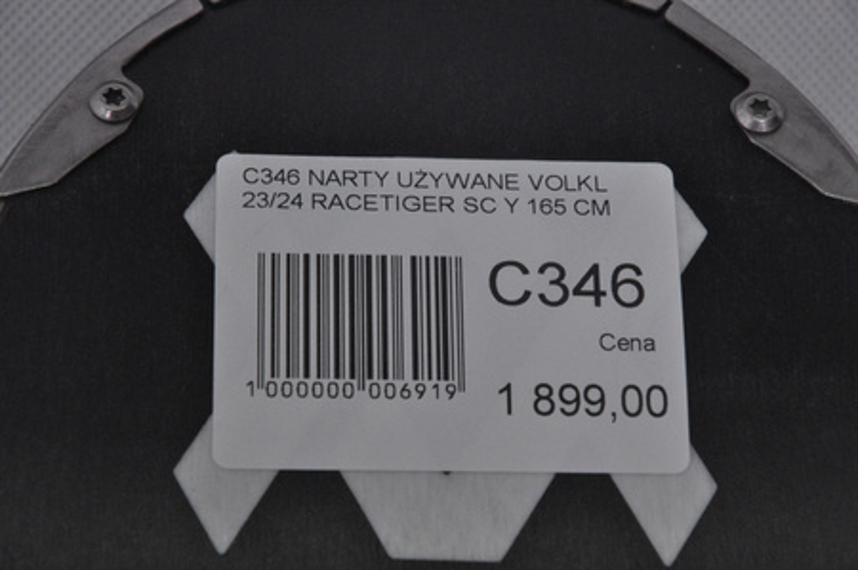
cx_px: 429
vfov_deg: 8.7
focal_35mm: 158
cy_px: 285
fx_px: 3750
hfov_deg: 13.1
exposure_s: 1/125
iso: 3200
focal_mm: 105
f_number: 9.5
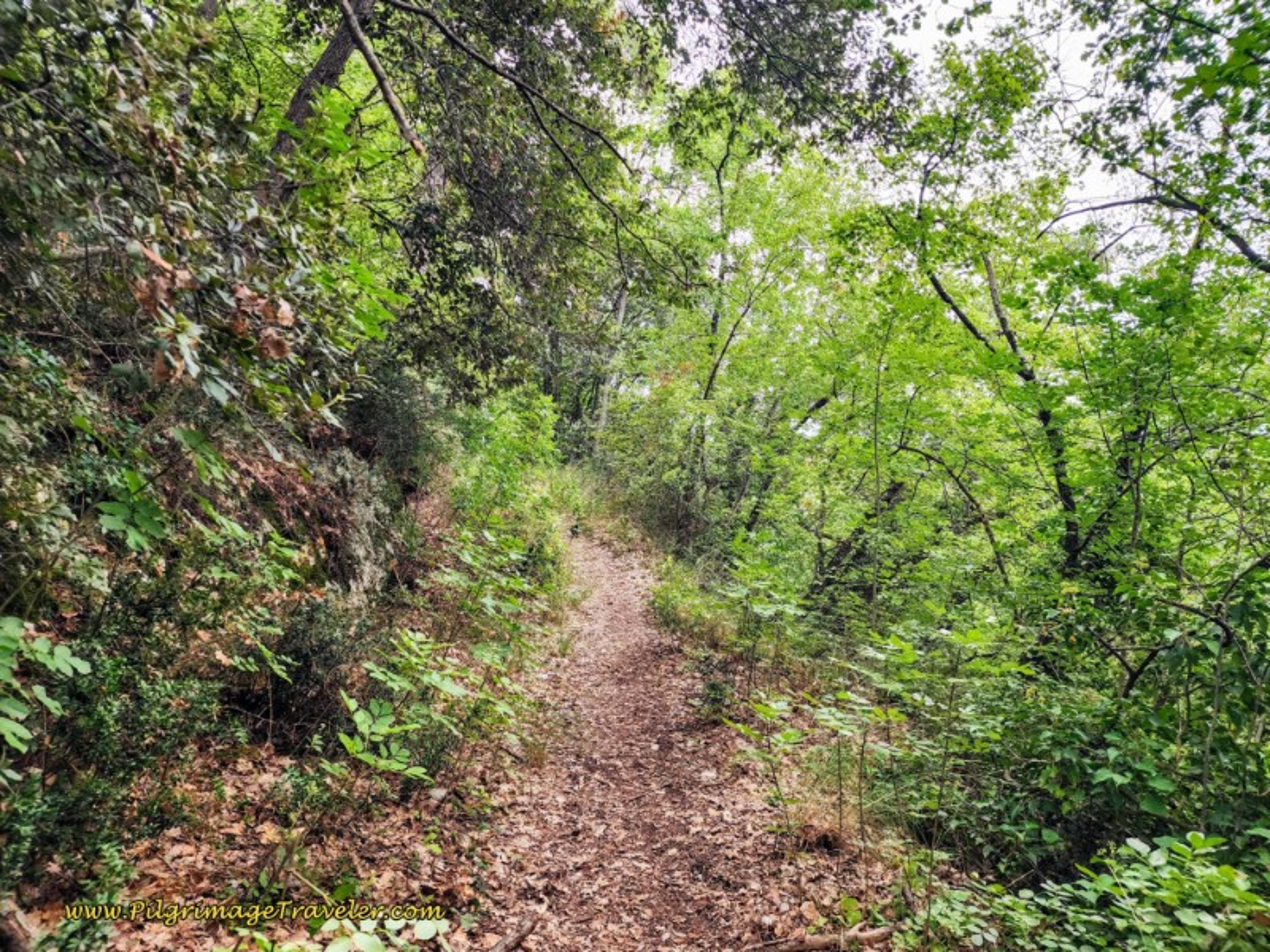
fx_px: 844
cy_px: 476
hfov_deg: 73.9
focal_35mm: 23
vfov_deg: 58.9
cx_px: 635
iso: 64
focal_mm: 6.4
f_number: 1.8
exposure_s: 1/180
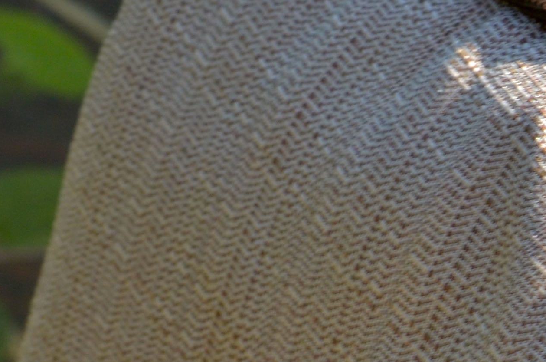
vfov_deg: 3.3
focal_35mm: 411
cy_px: 382
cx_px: 790
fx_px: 6221
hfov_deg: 5.0
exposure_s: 1/50
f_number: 10
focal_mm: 70
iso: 200
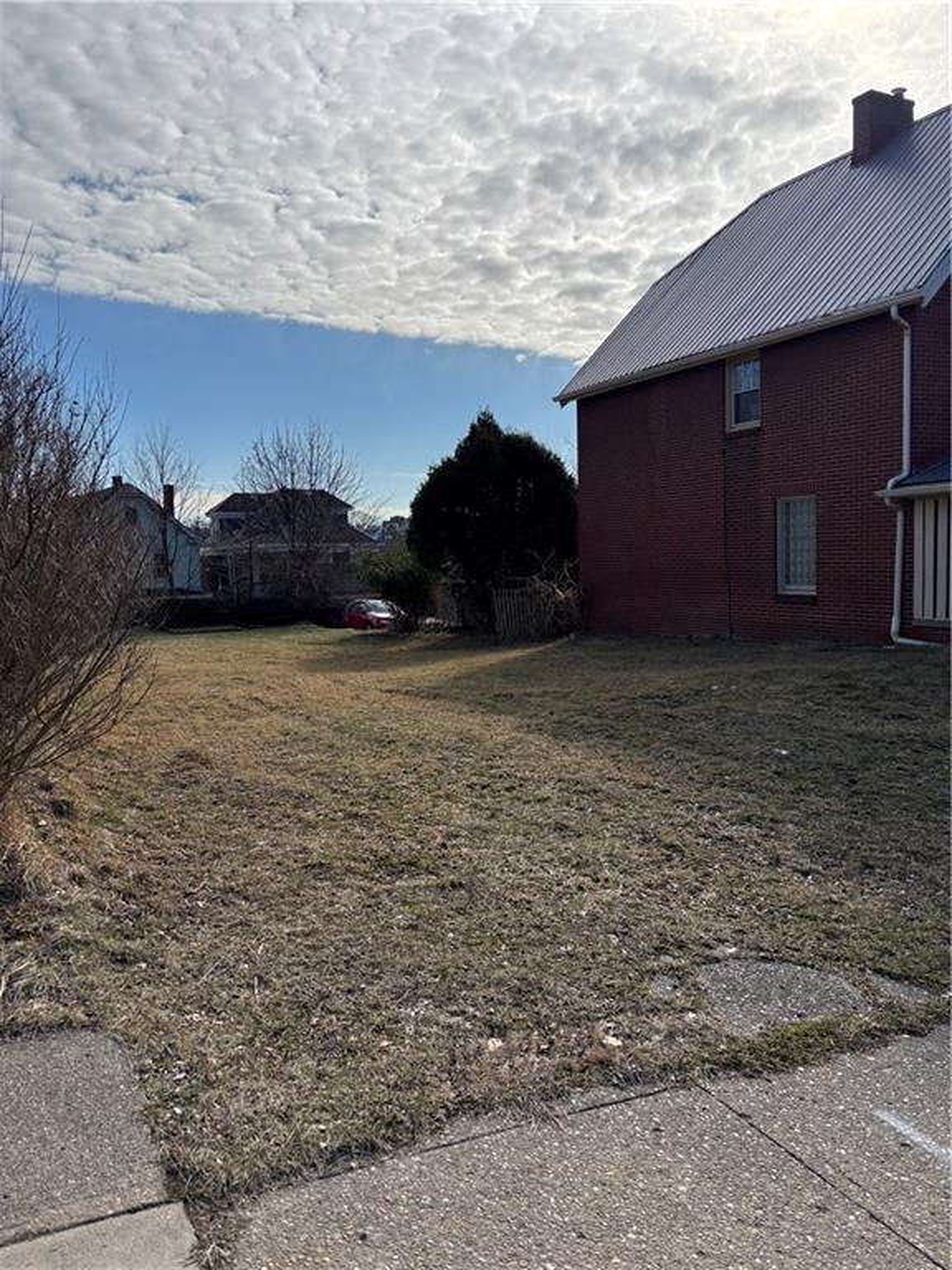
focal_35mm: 26
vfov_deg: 67.3
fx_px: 953
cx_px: 476
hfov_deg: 53.1
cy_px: 635
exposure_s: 1/5618
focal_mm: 5.96
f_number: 1.6
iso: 50
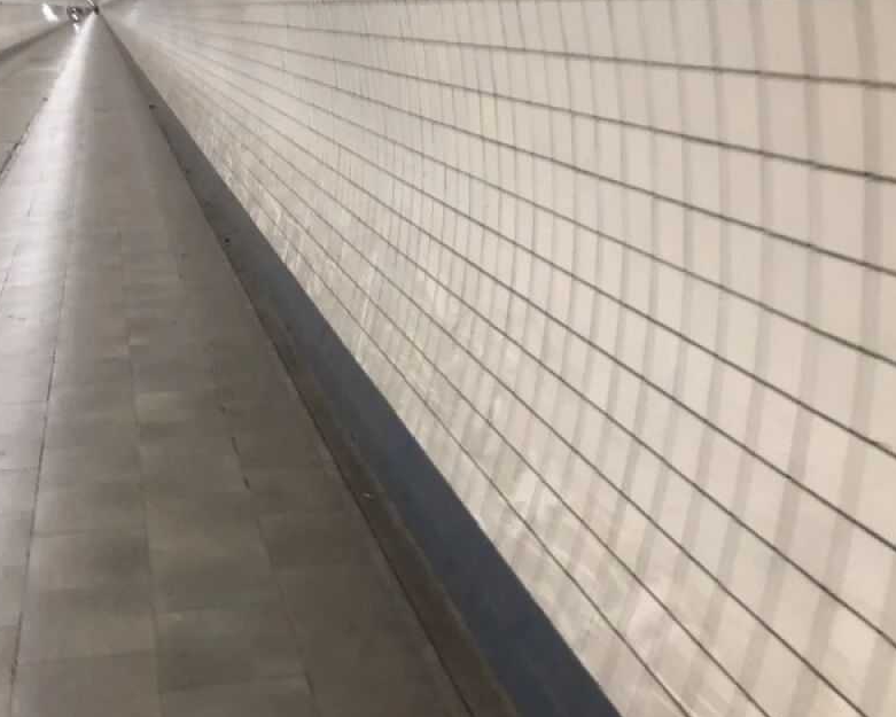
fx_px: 1114
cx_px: 232
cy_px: 338
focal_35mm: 42
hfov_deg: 42.6
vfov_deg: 35.7
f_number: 1.8
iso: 80
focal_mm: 4
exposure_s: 1/17
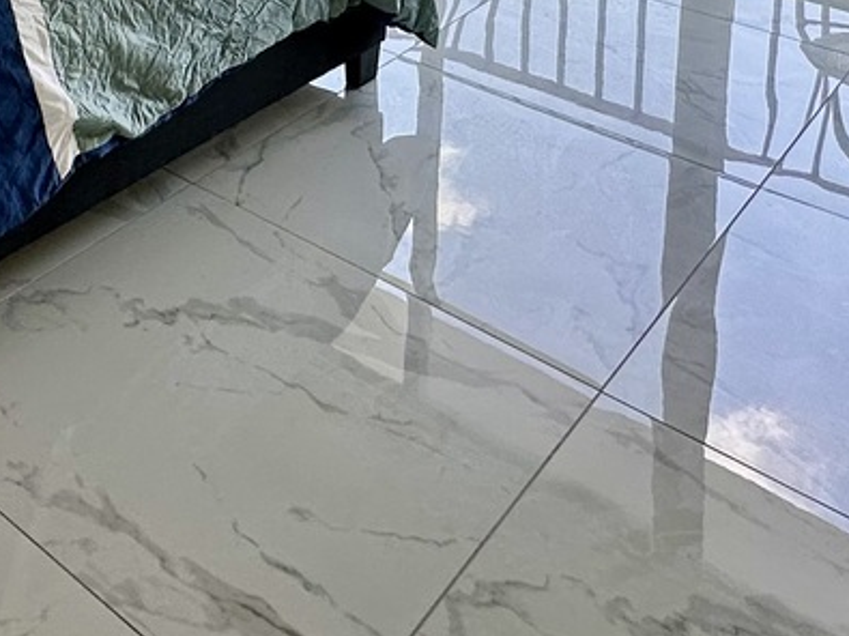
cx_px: 75
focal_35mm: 51
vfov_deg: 21.9
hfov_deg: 35.2
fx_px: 1250
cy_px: -402
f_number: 2.2
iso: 40
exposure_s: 1/99
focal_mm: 2.22
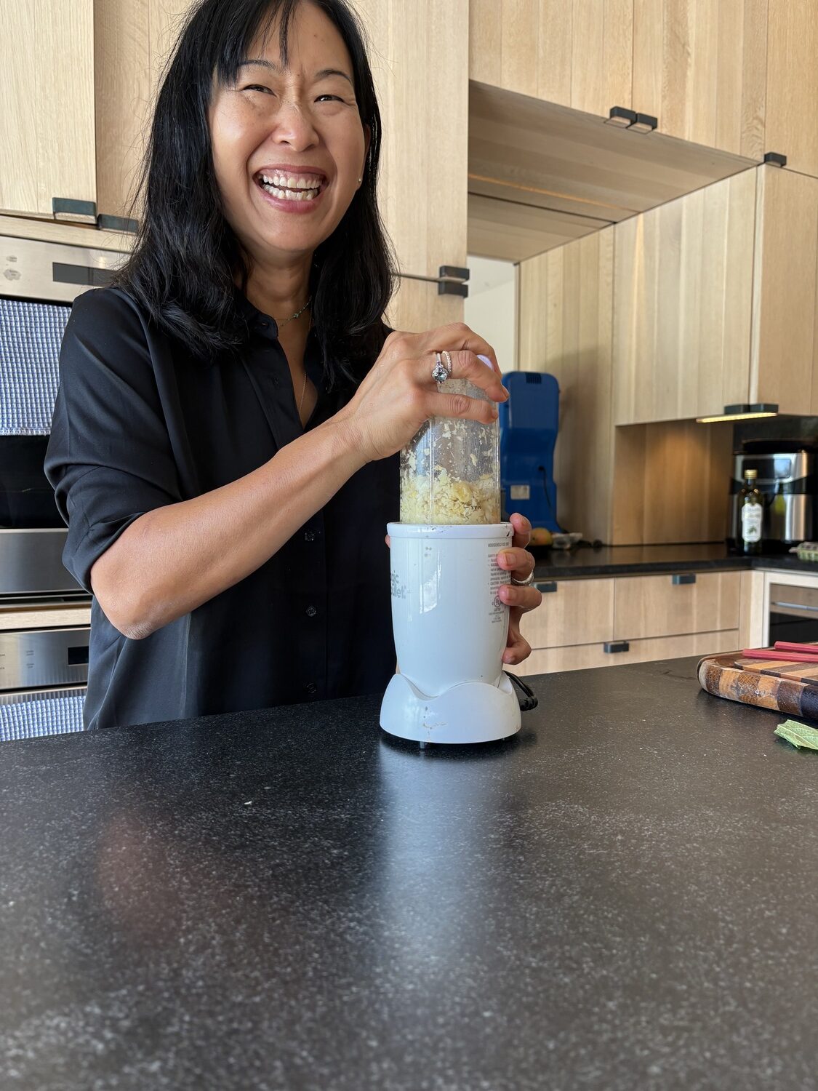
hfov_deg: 53.1
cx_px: 409
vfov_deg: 67.3
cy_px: 546
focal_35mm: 26
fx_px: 819
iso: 100
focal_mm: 5.96
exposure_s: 1/120
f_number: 1.6
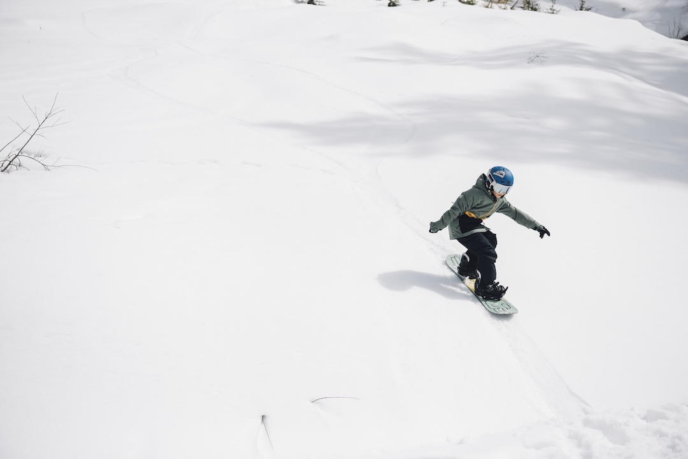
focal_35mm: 55
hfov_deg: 36.2
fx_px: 1051
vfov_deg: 24.6
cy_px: 230
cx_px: 344
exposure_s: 1/3200
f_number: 5
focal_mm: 55
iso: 200
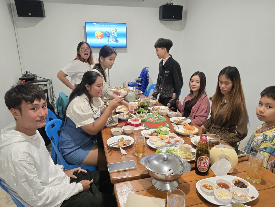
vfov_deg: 58.9
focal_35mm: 23
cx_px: 138
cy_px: 104
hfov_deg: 73.9
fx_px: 183
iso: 800
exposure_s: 1/120
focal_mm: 6.3
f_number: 1.7
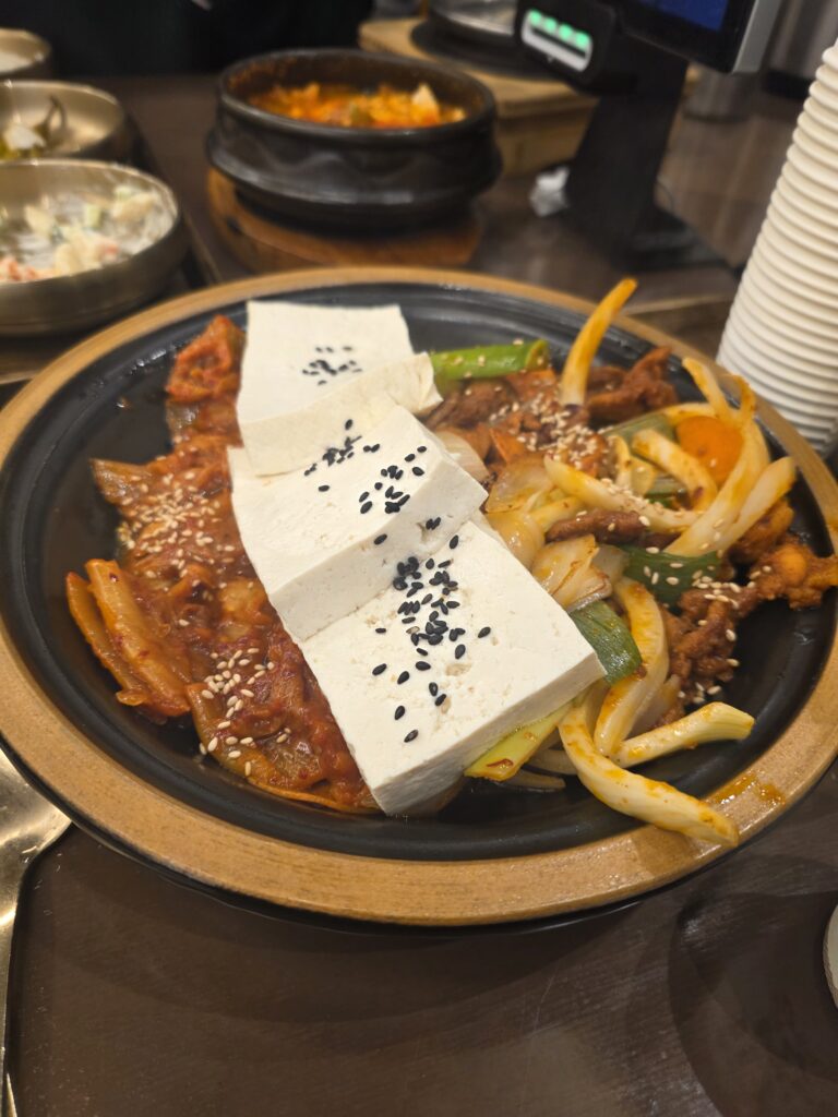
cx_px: 419
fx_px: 742
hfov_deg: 58.9
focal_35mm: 23
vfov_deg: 73.9
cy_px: 558
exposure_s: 1/120
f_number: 1.7
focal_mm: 6.3
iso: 125
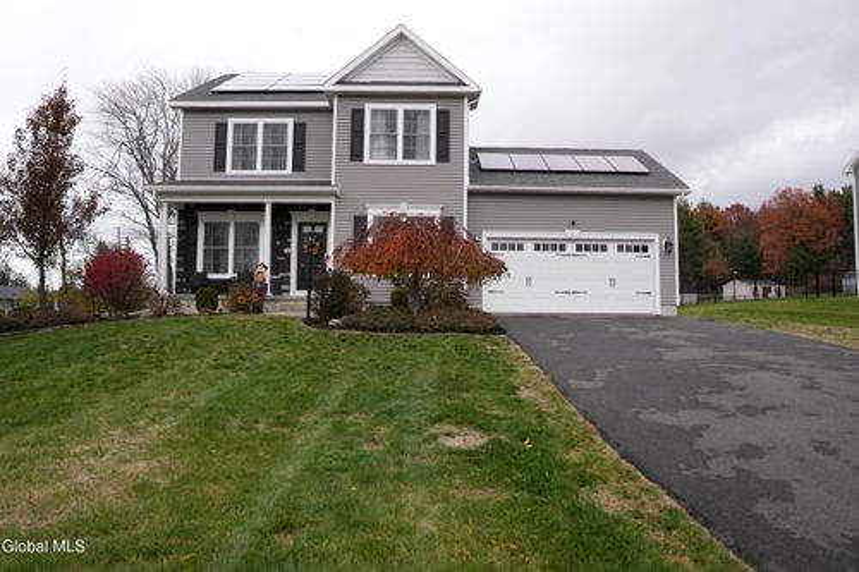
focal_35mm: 24
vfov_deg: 53.1
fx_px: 572
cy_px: 286
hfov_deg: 73.8
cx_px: 430
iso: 250
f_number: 1.4
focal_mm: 16
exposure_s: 1/2500
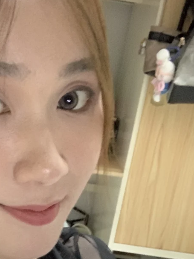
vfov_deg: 24.6
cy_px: 251
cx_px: 27
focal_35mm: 76
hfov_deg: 19.1
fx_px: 568
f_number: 2.2
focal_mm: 2.87
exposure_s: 1/20
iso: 500
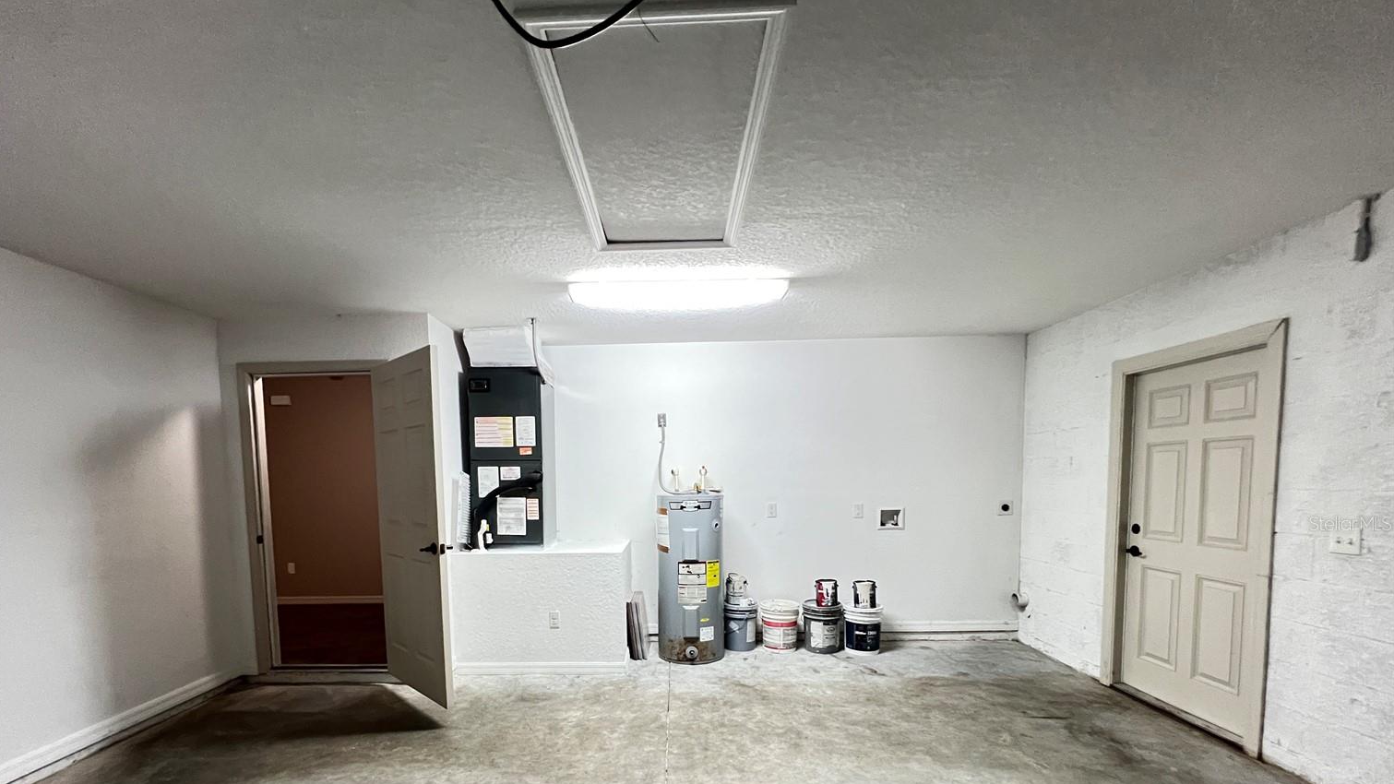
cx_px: 658
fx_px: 554
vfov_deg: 68.5
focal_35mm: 15
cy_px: 523
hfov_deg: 102.9
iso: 800
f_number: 1.8
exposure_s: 1/60
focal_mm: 1.57
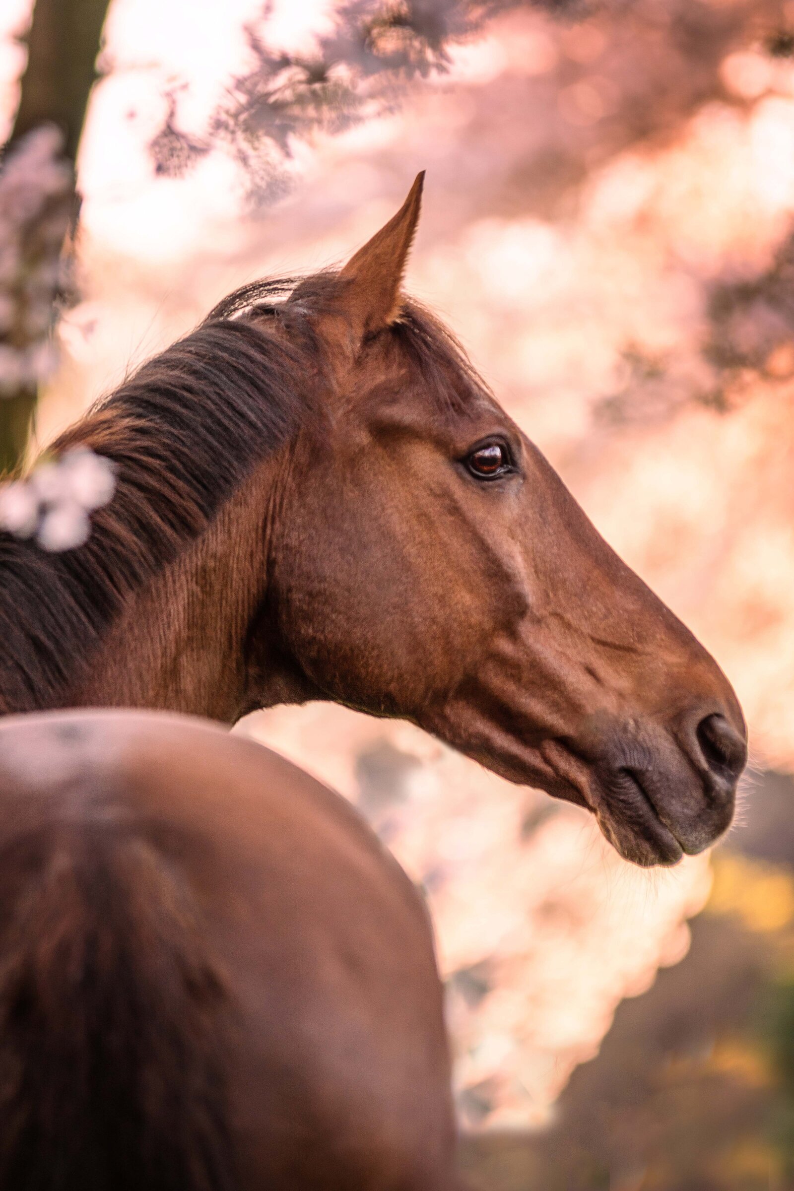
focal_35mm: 300
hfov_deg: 4.6
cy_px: 596
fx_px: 9924
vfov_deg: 6.9
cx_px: 397
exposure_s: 1/400
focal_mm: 200
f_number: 2.8
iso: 125
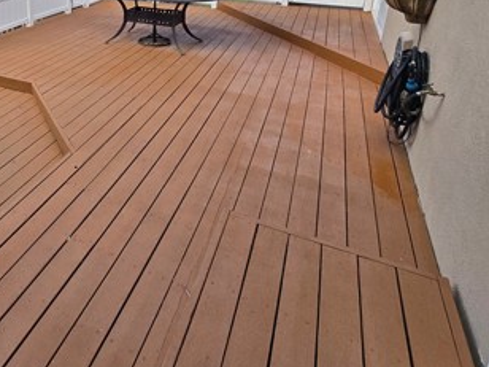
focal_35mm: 27
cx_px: 57
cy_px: 43
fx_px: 381
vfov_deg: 46.7
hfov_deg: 57.1
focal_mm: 2.2
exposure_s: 1/719
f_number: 2.2
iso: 80
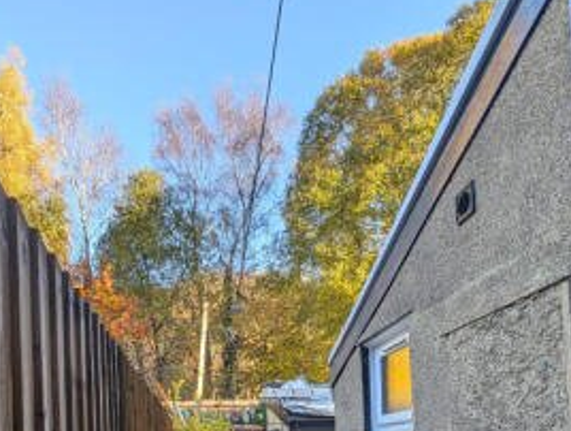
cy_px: 438
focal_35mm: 26
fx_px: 430
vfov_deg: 44.5
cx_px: 236
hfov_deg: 66.7
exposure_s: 1/430
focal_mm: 2.02
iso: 53
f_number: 1.7
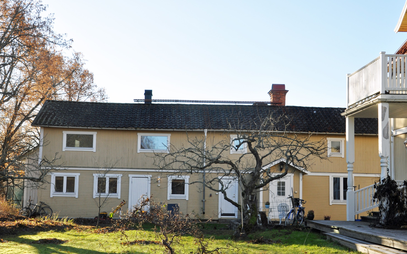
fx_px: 505
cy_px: 139
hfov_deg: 43.9
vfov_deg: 28.2
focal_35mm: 46
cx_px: 201
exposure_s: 1/200
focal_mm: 27
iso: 200
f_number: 9
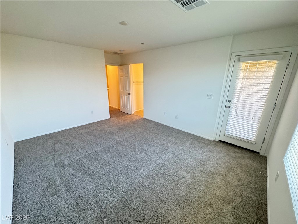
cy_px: 112
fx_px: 121
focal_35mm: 14
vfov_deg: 85.7
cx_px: 149
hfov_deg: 102.1
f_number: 2.2
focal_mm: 2.22
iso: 200
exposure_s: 1/60
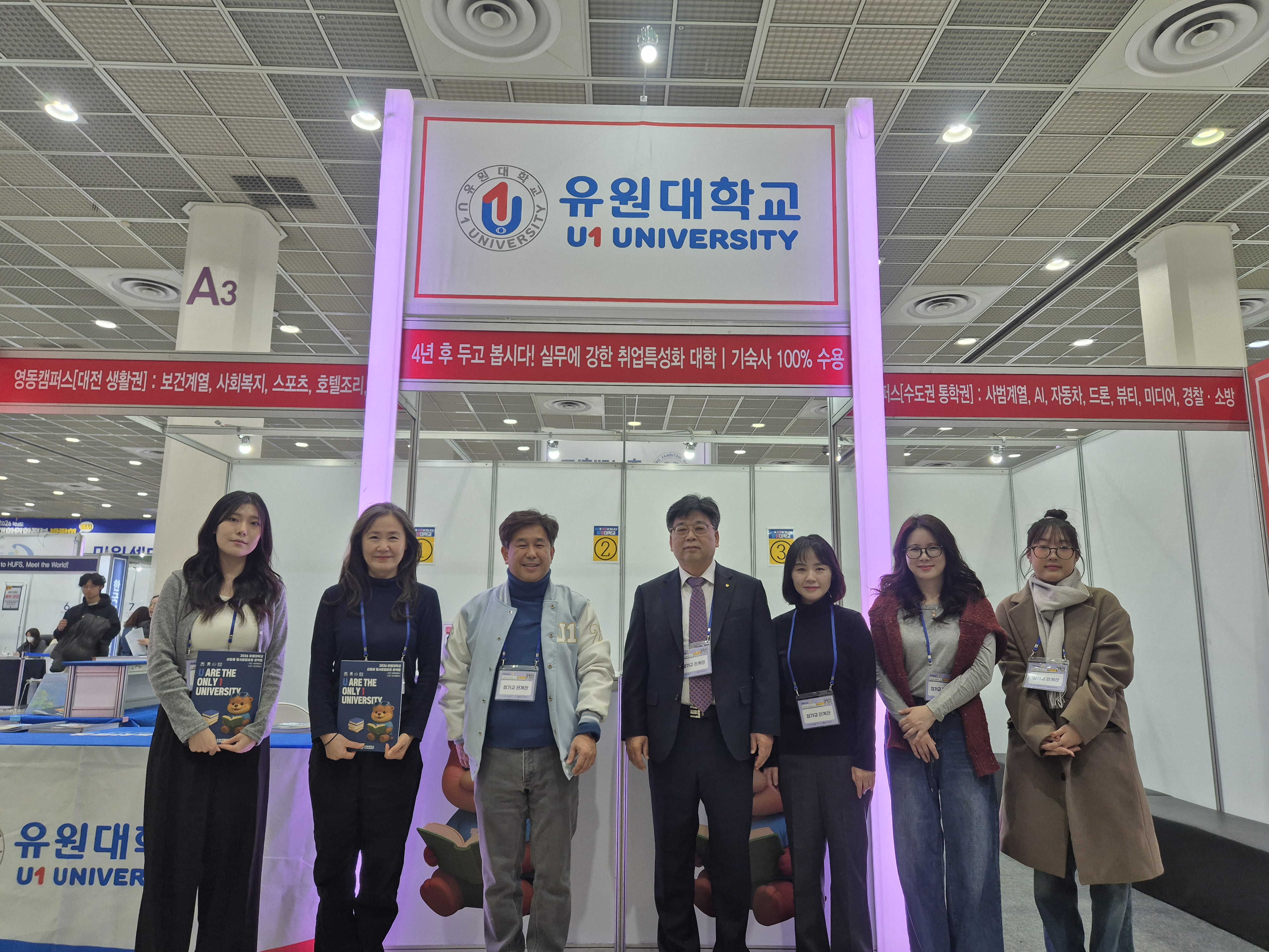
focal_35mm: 23
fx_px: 843
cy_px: 476
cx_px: 634
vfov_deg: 58.9
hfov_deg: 73.9
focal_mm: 5.4
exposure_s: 1/120
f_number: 1.8
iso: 80
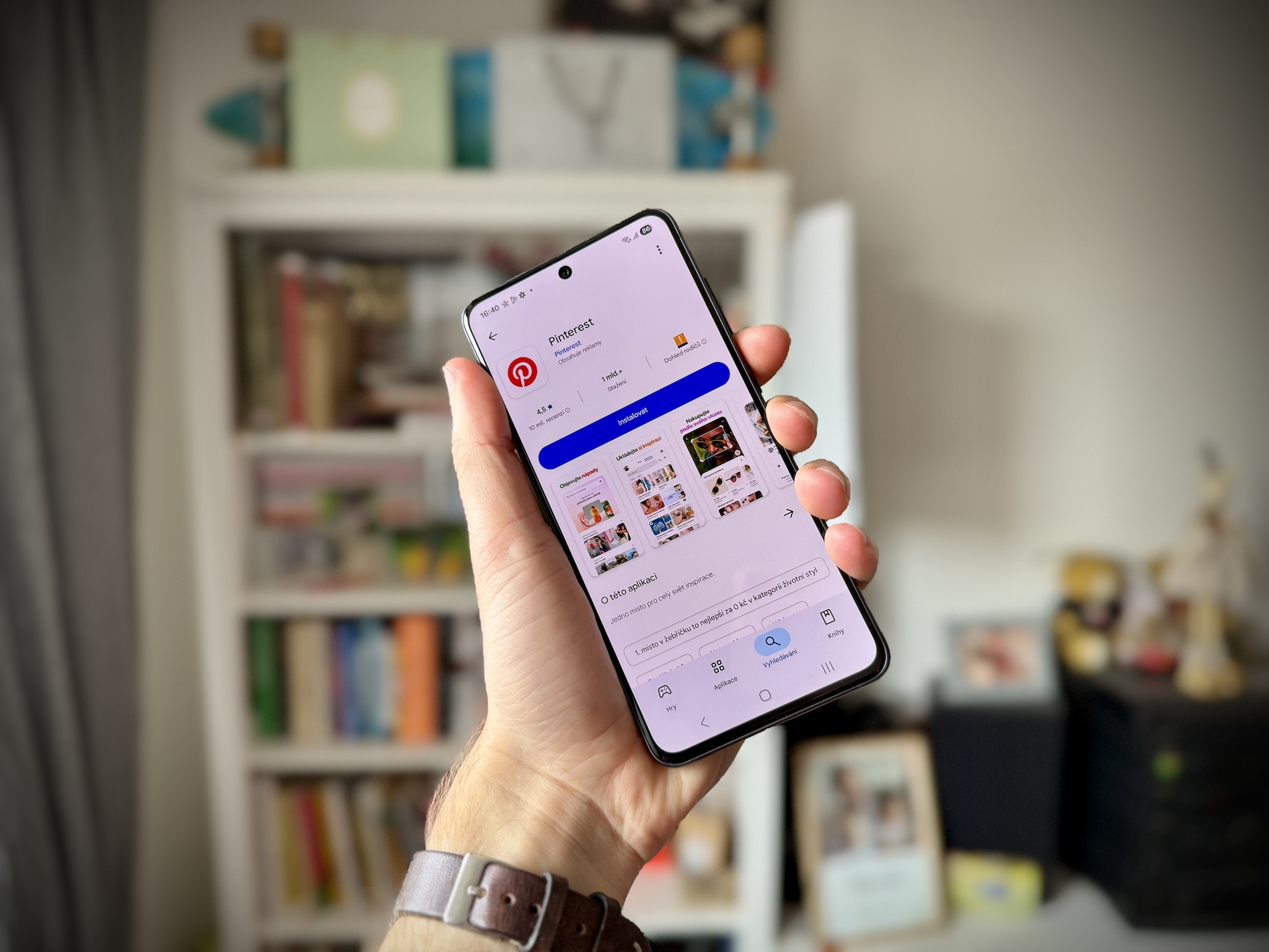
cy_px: 476
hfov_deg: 71.6
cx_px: 634
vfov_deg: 56.8
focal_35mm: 24
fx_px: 880
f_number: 1.78
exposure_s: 1/120
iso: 125
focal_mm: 6.76
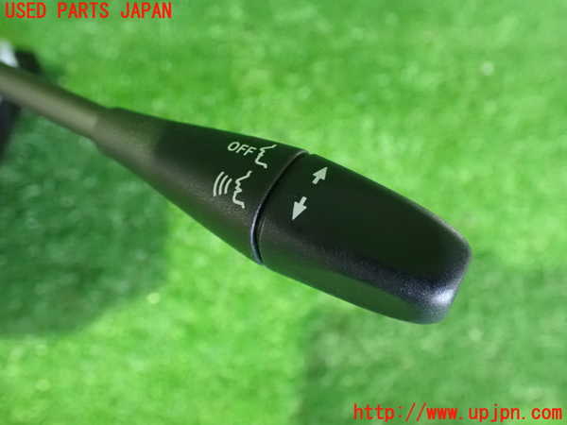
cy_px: 212
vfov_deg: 46.8
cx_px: 284
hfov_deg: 60.0
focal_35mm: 30
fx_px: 491
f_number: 2.3
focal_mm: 5.4
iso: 1600
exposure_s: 1/20
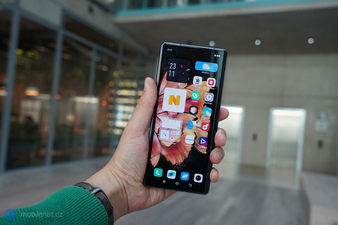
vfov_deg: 37.9
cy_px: 112
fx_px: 329
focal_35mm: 35
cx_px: 169
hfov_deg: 54.4
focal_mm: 35
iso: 2000
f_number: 5.6
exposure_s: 1/160
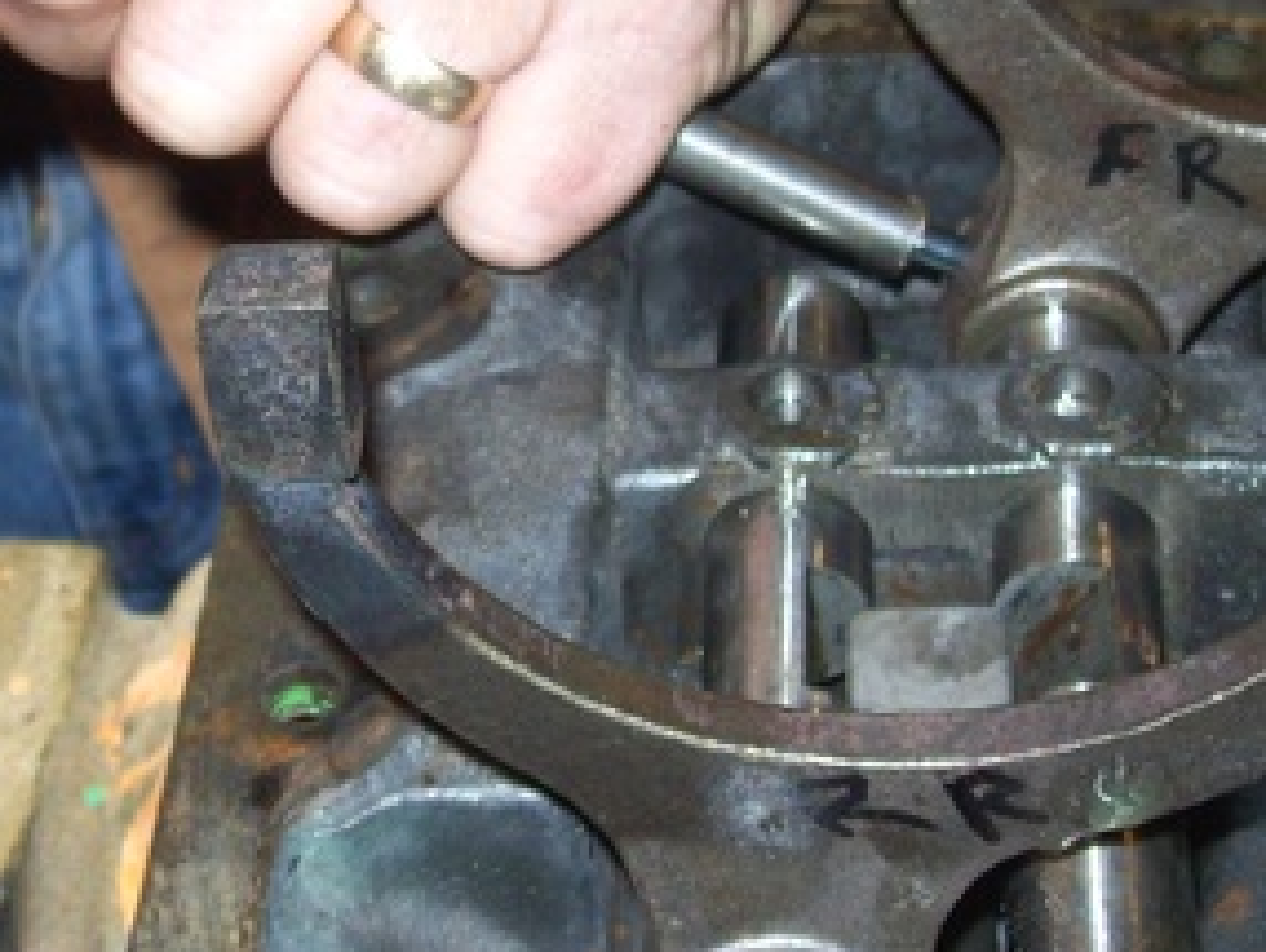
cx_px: 425
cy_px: 294
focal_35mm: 88
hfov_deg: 22.1
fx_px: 3221
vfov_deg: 16.8
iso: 80
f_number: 2.7
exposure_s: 1/64
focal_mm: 6
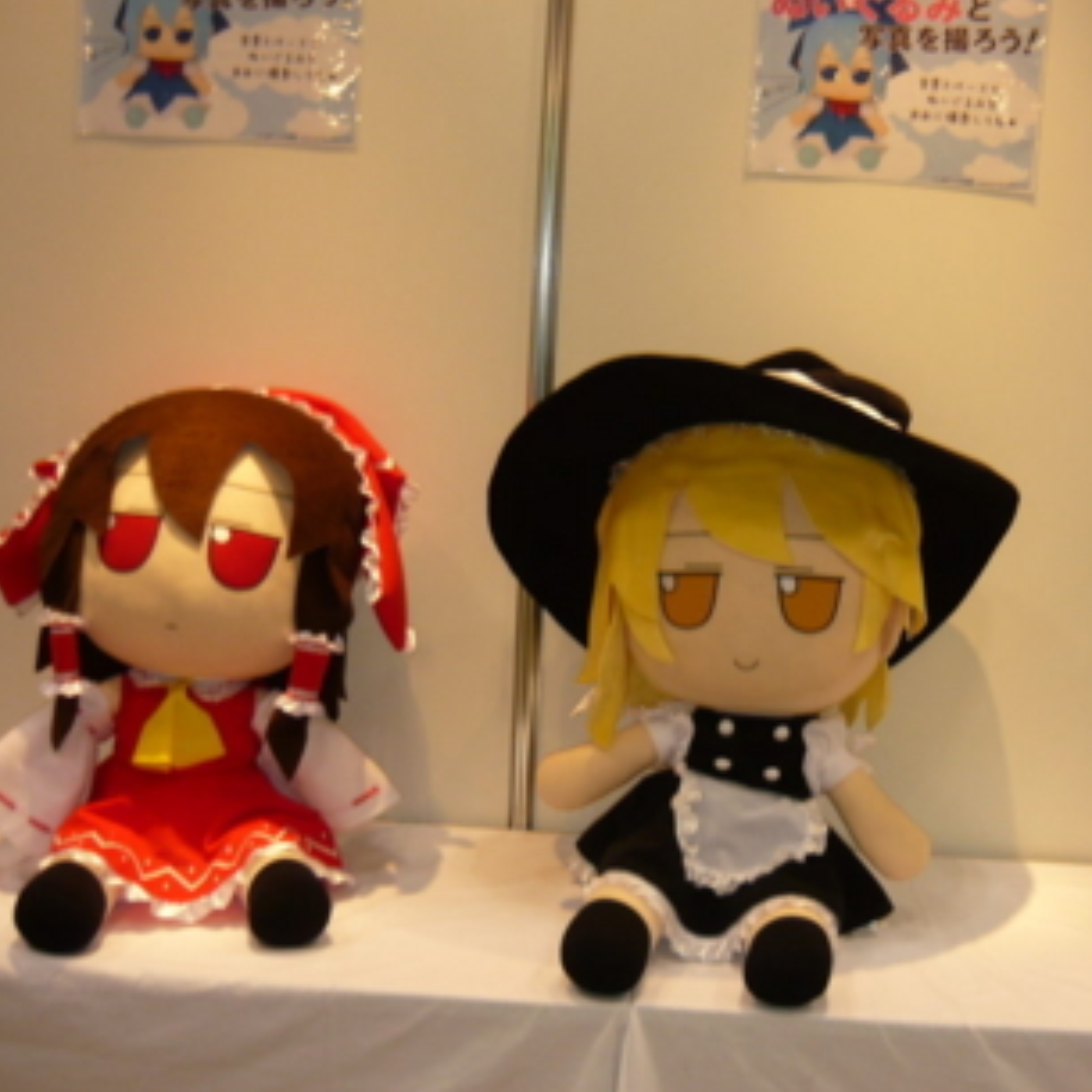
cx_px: 777
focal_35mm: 43
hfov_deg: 38.5
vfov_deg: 39.2
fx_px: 1535
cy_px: 533
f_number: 2.8
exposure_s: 1/30
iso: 100
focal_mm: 5.5
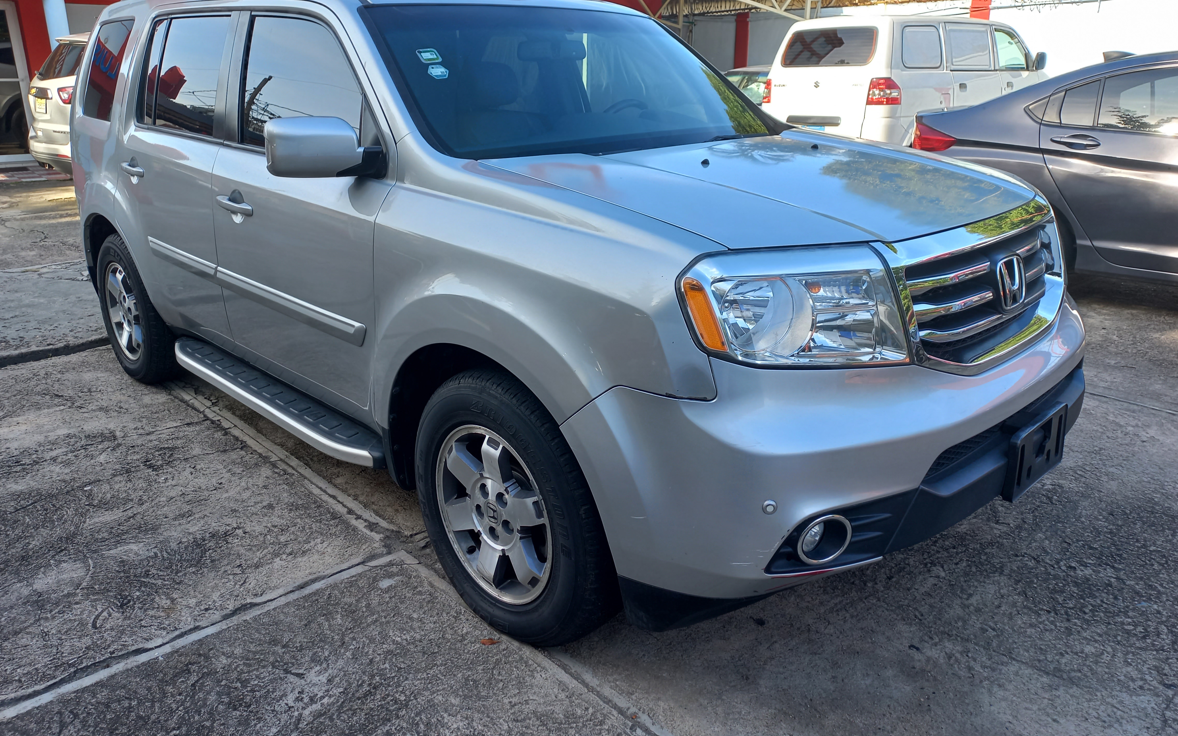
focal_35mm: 27
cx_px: 583
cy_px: 316
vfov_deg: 45.9
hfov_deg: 68.4
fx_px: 867
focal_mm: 4.6
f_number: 1.8
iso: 25
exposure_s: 1/123
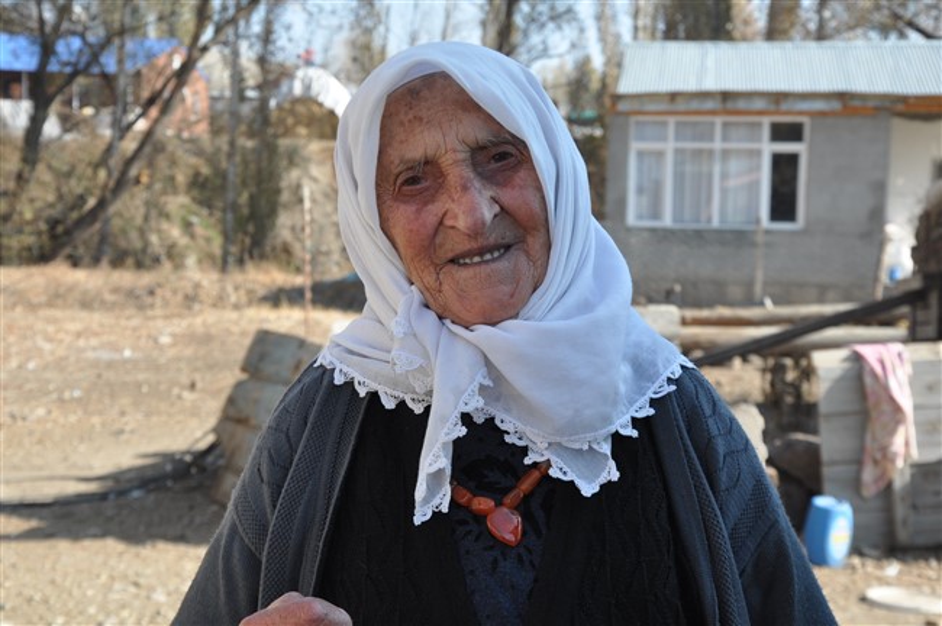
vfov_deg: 18.1
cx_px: 471
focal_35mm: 75
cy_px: 313
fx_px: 1960
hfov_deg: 27.0
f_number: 9
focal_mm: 50
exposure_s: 1/320
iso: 500
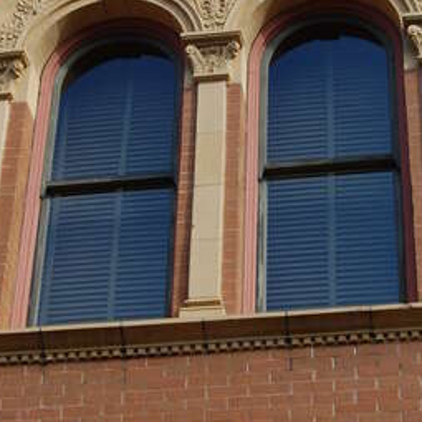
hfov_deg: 15.6
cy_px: 172
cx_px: 230
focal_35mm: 112
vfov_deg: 15.5
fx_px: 1545
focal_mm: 28
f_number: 13
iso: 200
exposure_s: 1/80
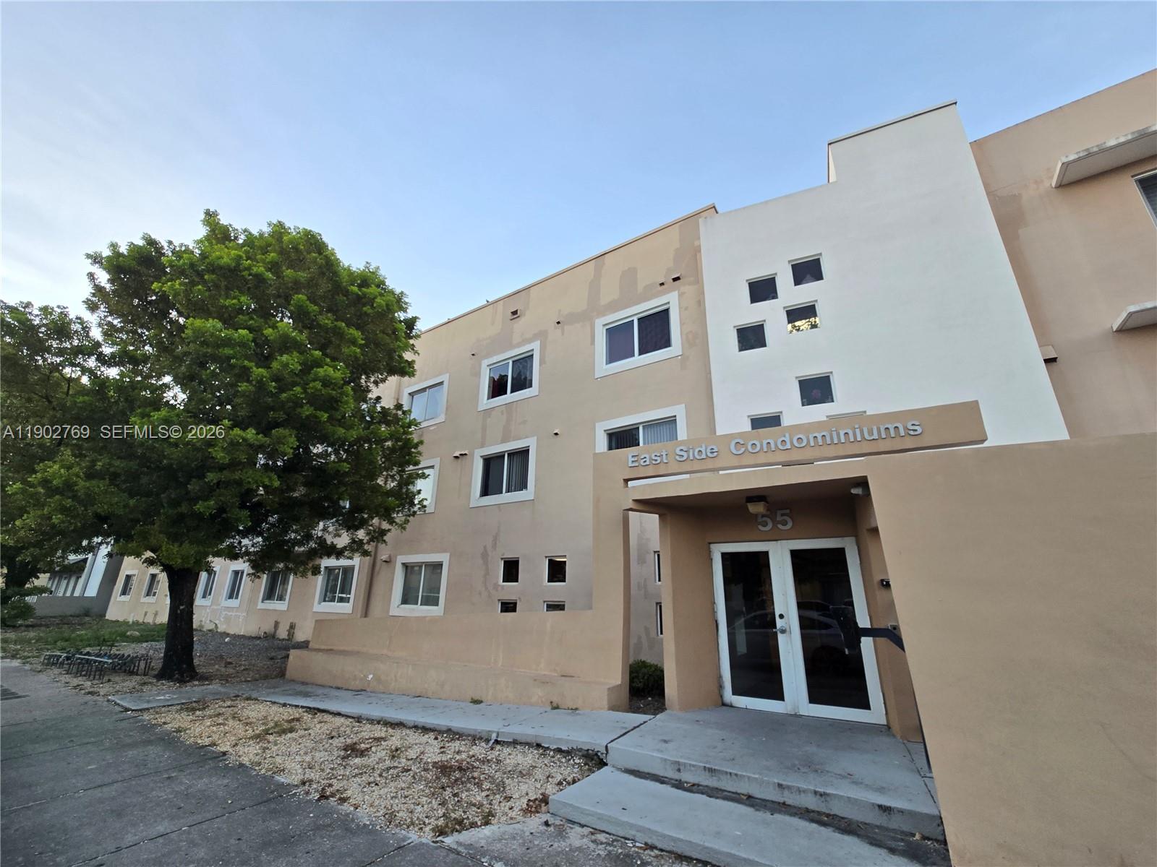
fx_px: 435
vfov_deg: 89.9
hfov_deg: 106.2
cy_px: 434
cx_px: 578
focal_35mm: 13
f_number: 2.2
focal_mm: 2.2
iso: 64
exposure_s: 1/120
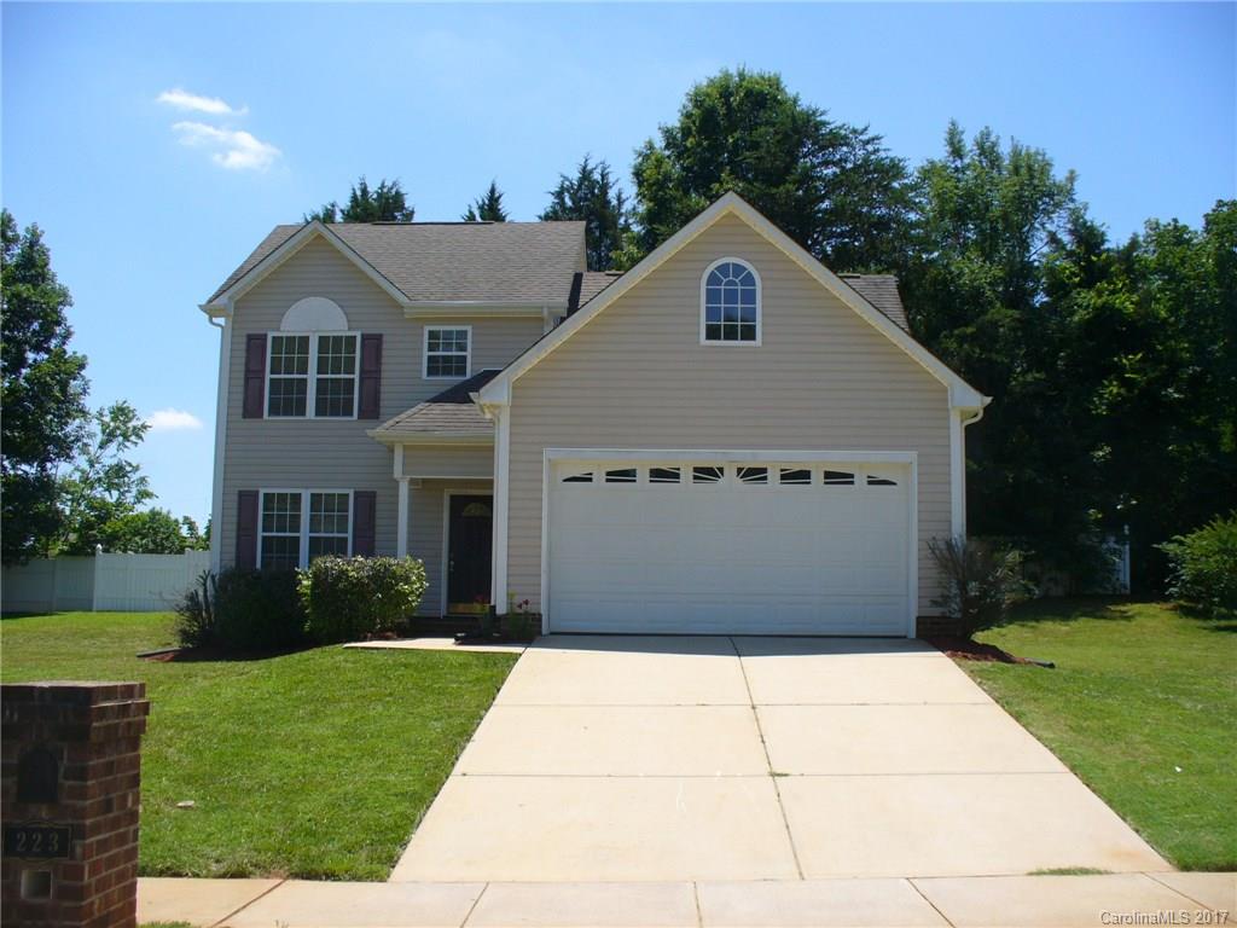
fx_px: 1322
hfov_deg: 50.1
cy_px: 464
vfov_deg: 38.7
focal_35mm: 37
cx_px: 618
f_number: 5.6
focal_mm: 6.1
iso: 80
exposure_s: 1/320
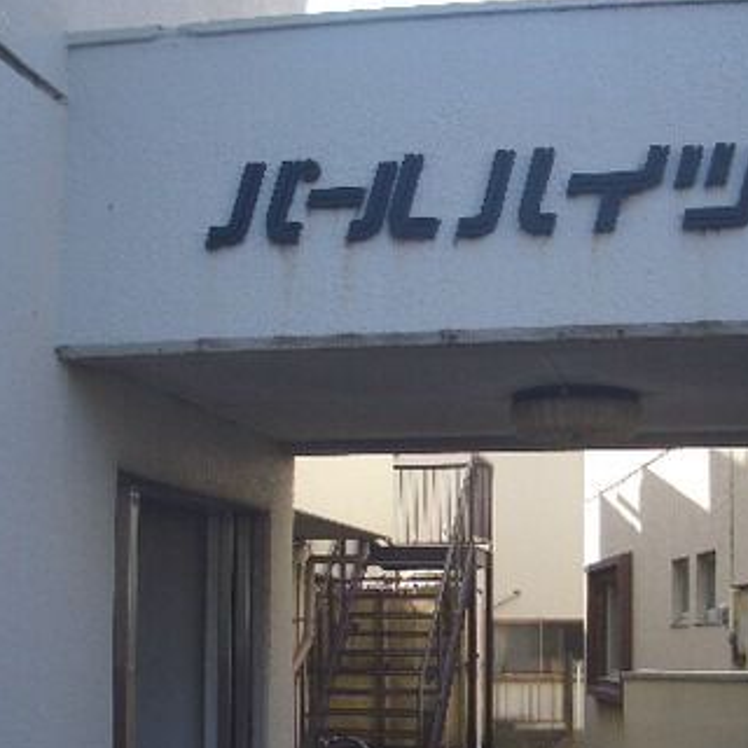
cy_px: 500
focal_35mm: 58
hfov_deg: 29.2
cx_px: 545
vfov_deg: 29.3
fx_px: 1418
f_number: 2.6
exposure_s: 1/320
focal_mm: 5.8
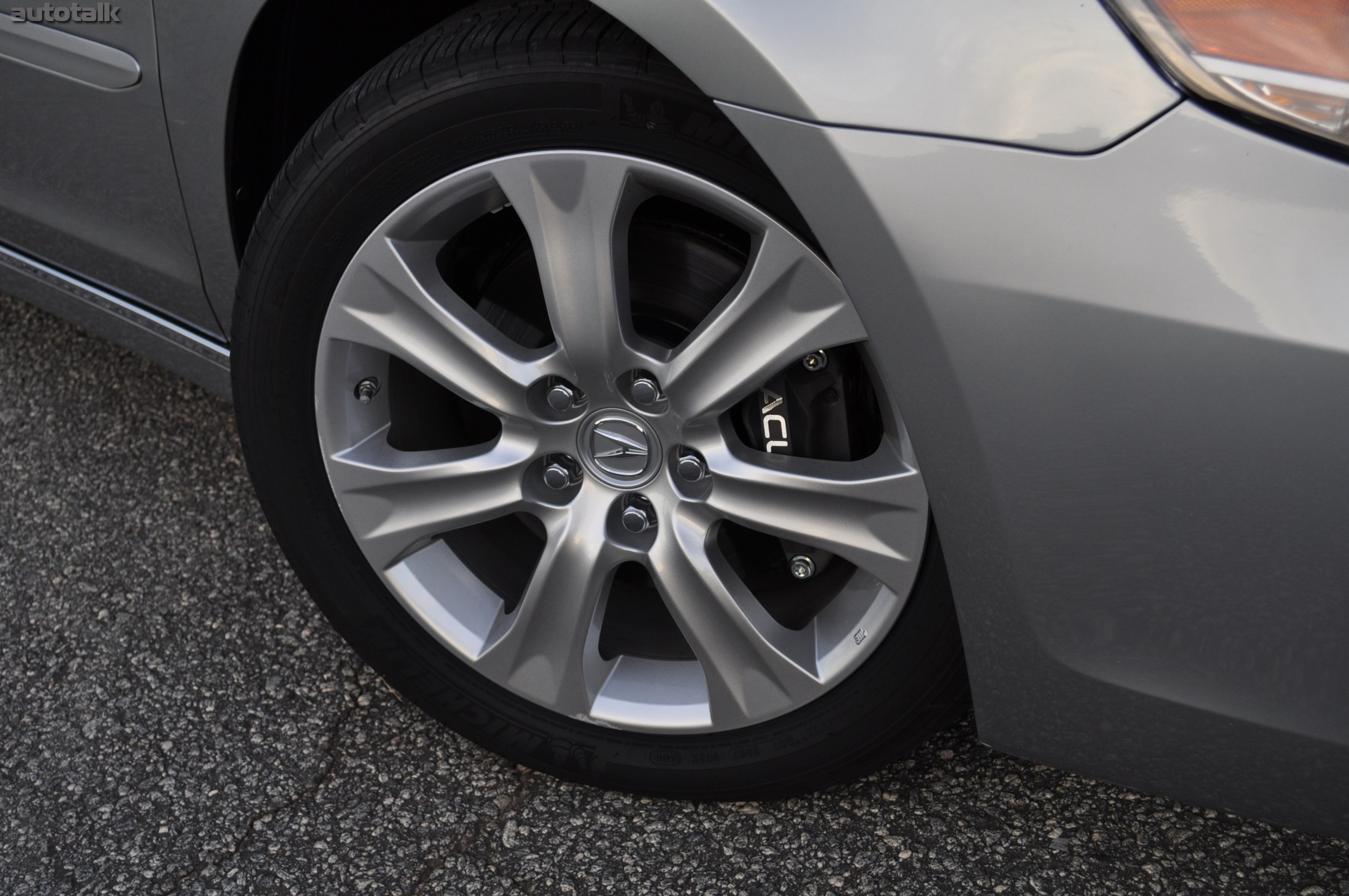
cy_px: 448
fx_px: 1909
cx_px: 674
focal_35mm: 51
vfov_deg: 26.4
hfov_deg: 38.9
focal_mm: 34
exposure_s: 1/125
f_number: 5.6
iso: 320
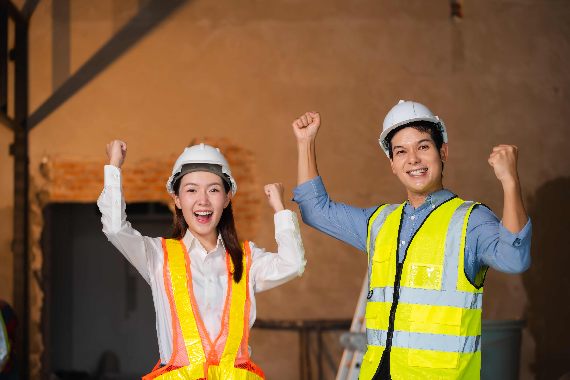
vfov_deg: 16.1
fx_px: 1346
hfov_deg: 23.9
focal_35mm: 85
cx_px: 285
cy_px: 190
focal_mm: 85
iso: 250
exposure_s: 1/250
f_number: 3.2
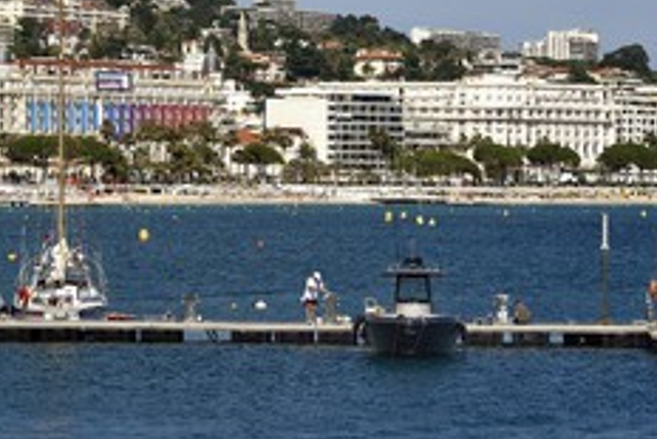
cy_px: 88
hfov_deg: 9.5
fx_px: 3963
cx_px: 280
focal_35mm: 217
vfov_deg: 6.3
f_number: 13
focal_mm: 120
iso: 200
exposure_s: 1/400
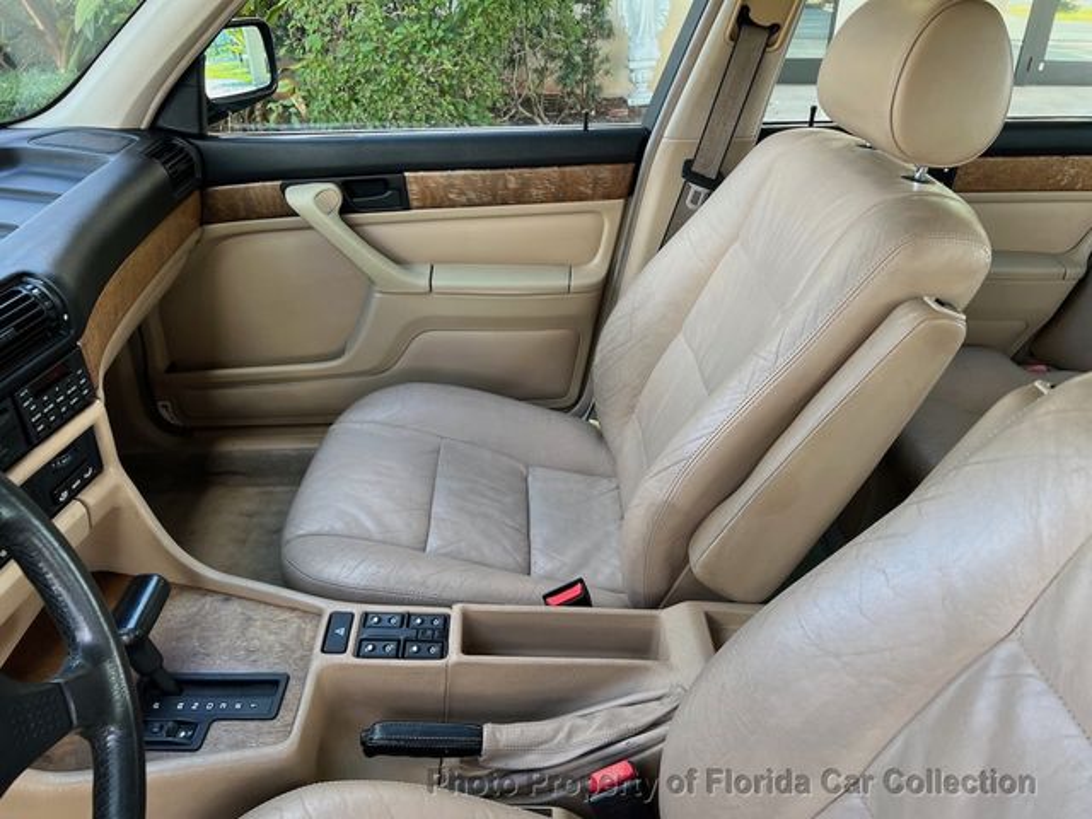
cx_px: 546
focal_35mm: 26
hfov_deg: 67.3
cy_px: 410
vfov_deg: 53.1
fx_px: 820
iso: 50
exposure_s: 1/121
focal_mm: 5.7
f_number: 1.5
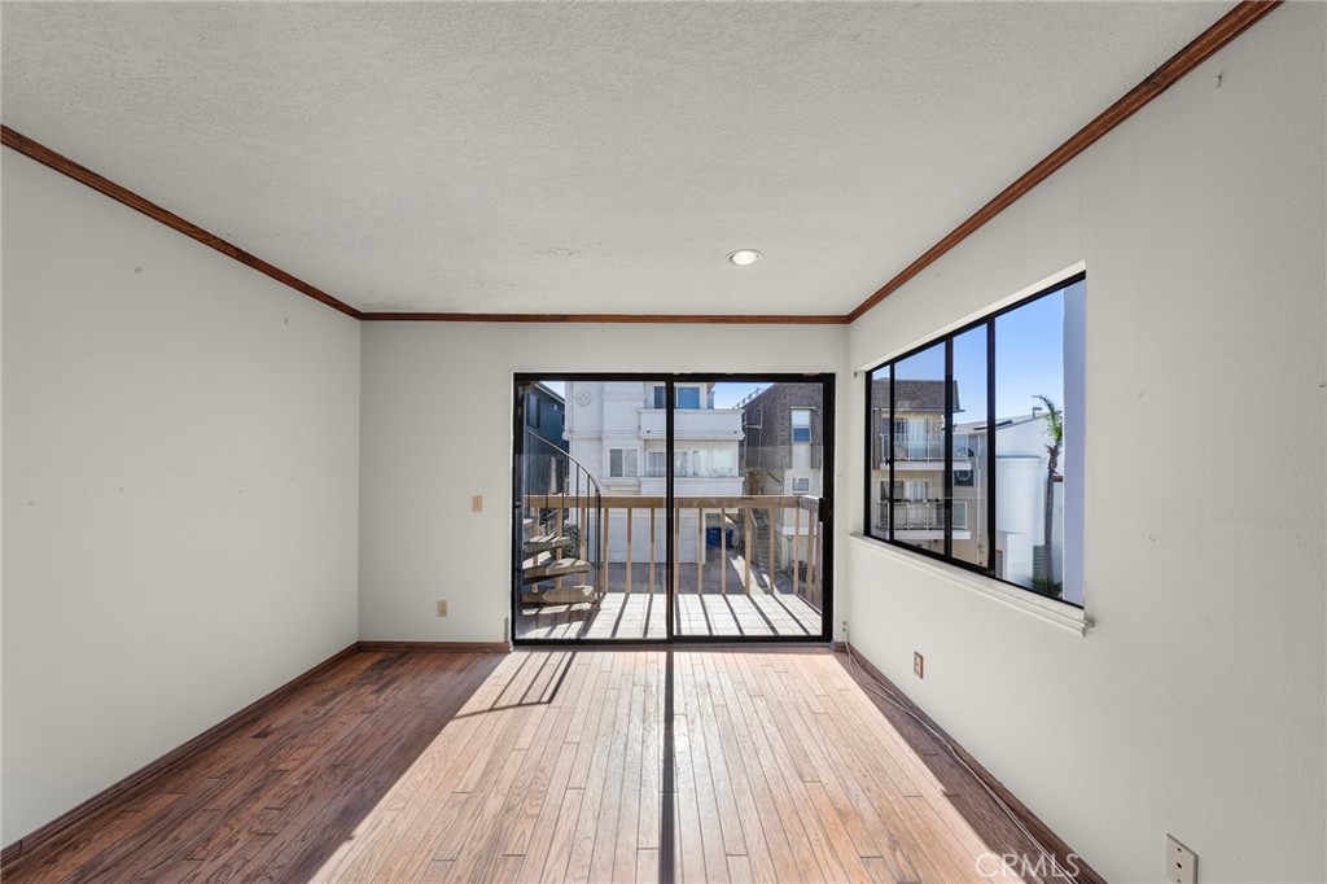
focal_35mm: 12
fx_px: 442
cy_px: 442
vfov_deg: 90.0
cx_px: 664
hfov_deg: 112.6
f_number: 8
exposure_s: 1/25
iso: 160
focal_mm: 12
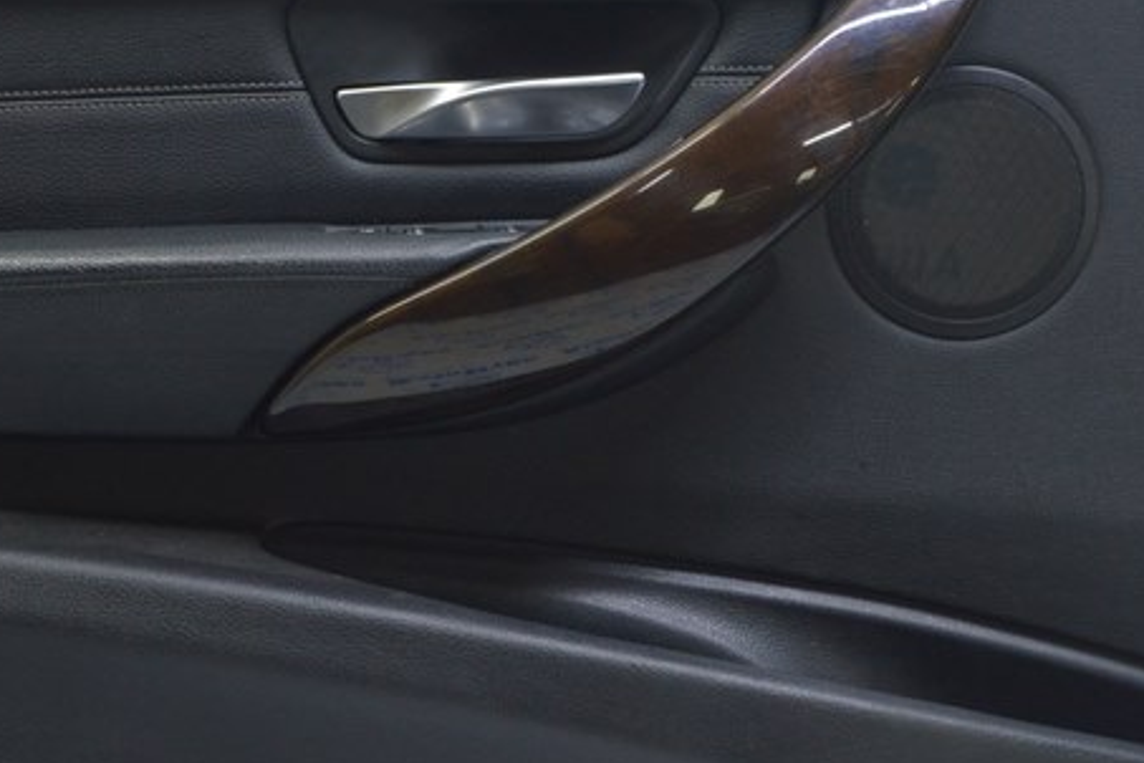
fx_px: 2260
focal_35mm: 71
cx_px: 407
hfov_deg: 28.3
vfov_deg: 19.1
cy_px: 345
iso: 400
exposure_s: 1/20
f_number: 5.6
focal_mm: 21
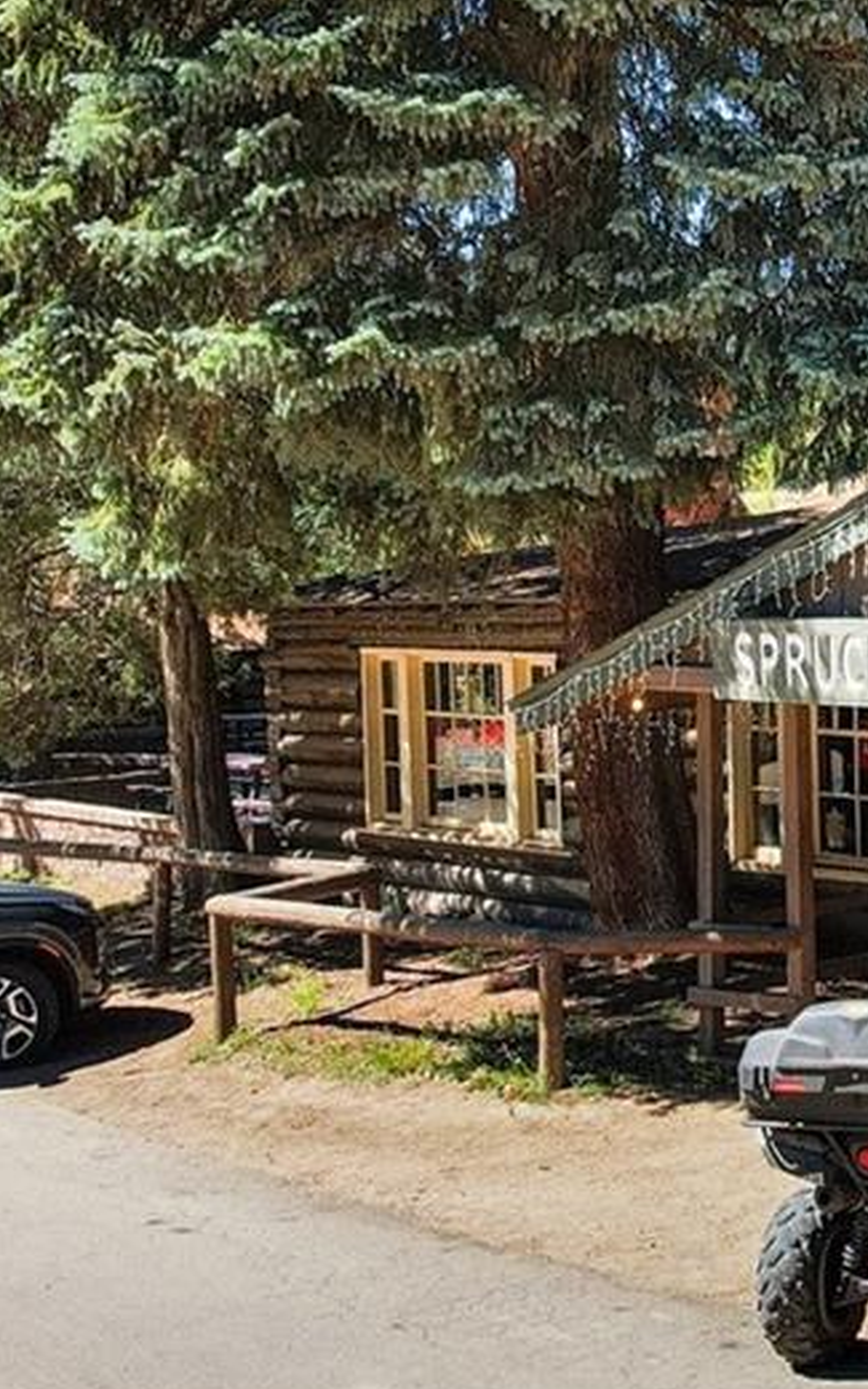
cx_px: 1060
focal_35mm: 69
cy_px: 542
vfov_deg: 29.7
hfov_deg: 17.9
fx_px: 2612
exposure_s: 1/2000
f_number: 2.8
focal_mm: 8.38
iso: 200
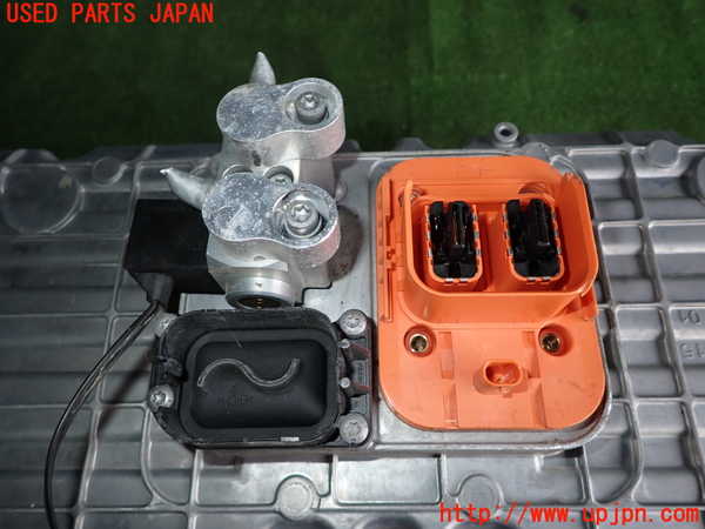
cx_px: 352
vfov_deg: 54.9
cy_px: 264
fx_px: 509
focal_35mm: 25
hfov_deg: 69.4
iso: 100
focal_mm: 4.5
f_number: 5.6
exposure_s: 1/30
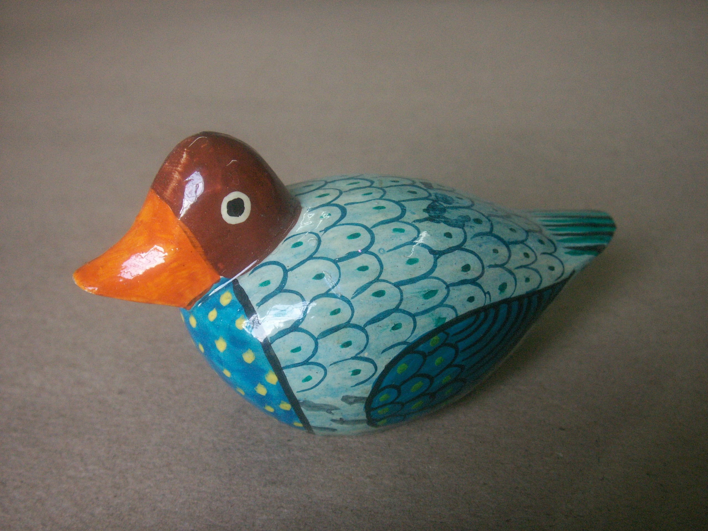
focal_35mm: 37
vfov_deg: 38.7
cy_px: 266
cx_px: 354
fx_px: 757
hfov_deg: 50.1
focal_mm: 7.7
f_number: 3.5
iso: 100
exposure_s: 1/25
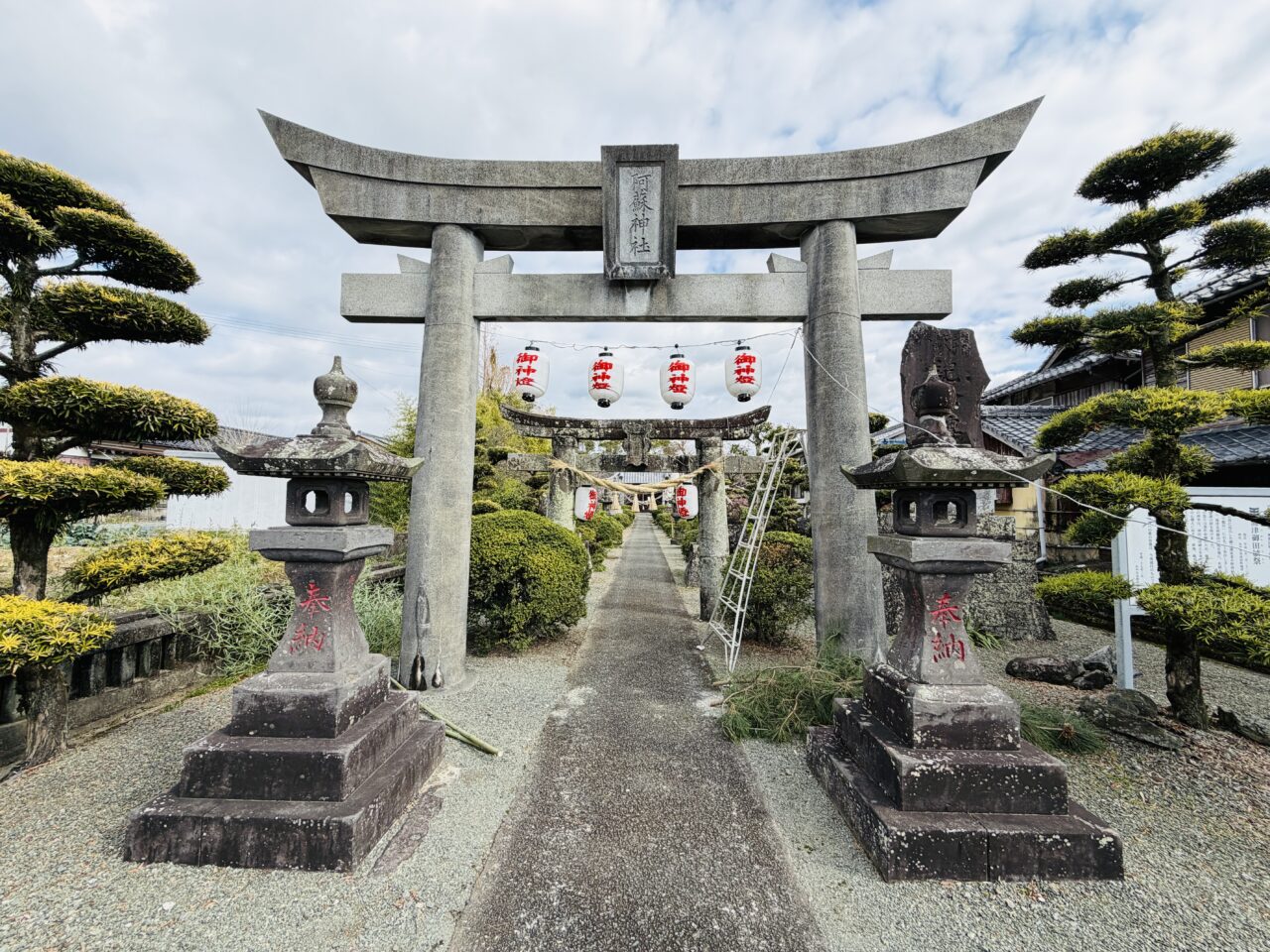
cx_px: 635
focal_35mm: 14
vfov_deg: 85.7
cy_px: 476
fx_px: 514
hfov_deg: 102.1
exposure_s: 1/770
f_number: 2.2
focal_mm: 2.22
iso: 40
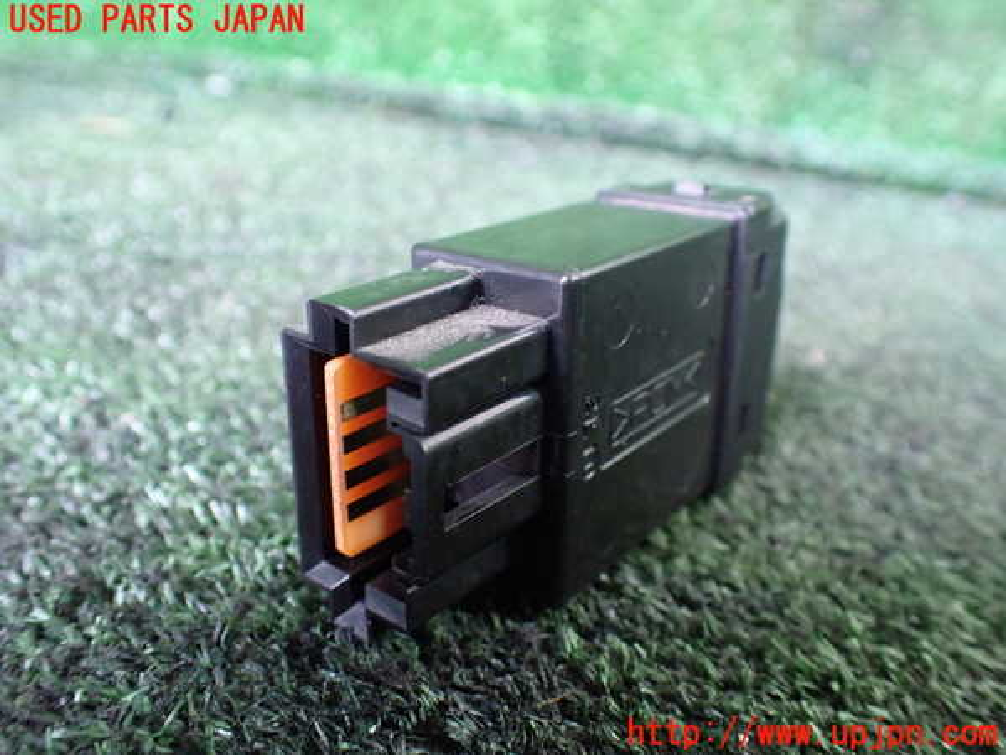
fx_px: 872
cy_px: 378
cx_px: 503
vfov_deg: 46.8
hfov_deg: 60.0
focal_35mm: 30
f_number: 2.3
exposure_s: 1/30
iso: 1000
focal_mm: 5.4
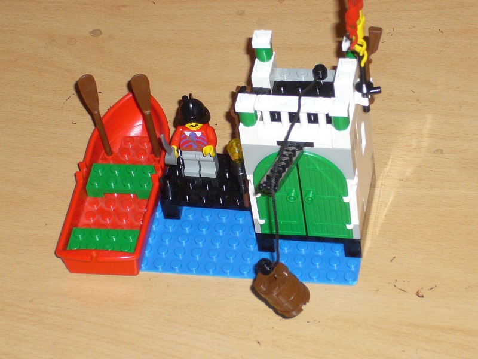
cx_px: 239
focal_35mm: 144
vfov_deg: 10.3
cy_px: 180
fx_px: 1988
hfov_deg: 13.7
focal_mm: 17.4
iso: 160
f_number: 5
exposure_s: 1/30
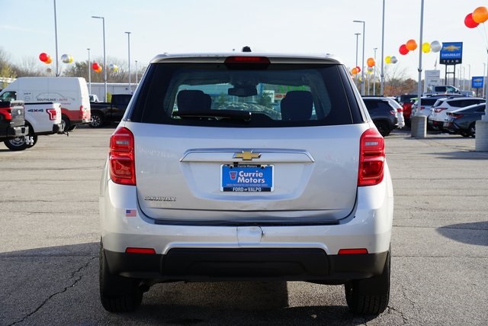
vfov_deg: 19.2
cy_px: 163
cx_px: 244
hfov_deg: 28.4
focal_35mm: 71
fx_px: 963
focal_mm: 71
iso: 100
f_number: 11
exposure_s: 1/100
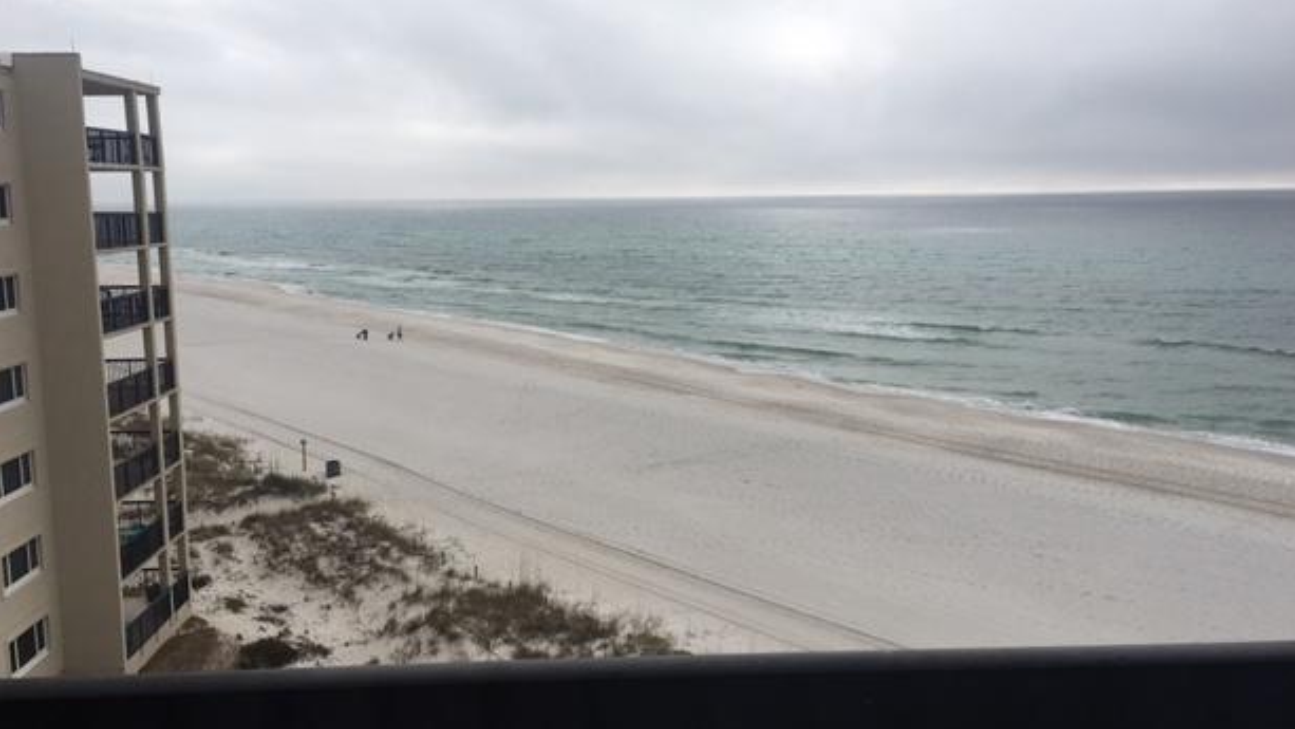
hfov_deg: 59.5
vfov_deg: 35.7
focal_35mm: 33
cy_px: 366
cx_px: 640
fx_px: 1133
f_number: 2.2
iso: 25
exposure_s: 1/3663
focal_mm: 4.15
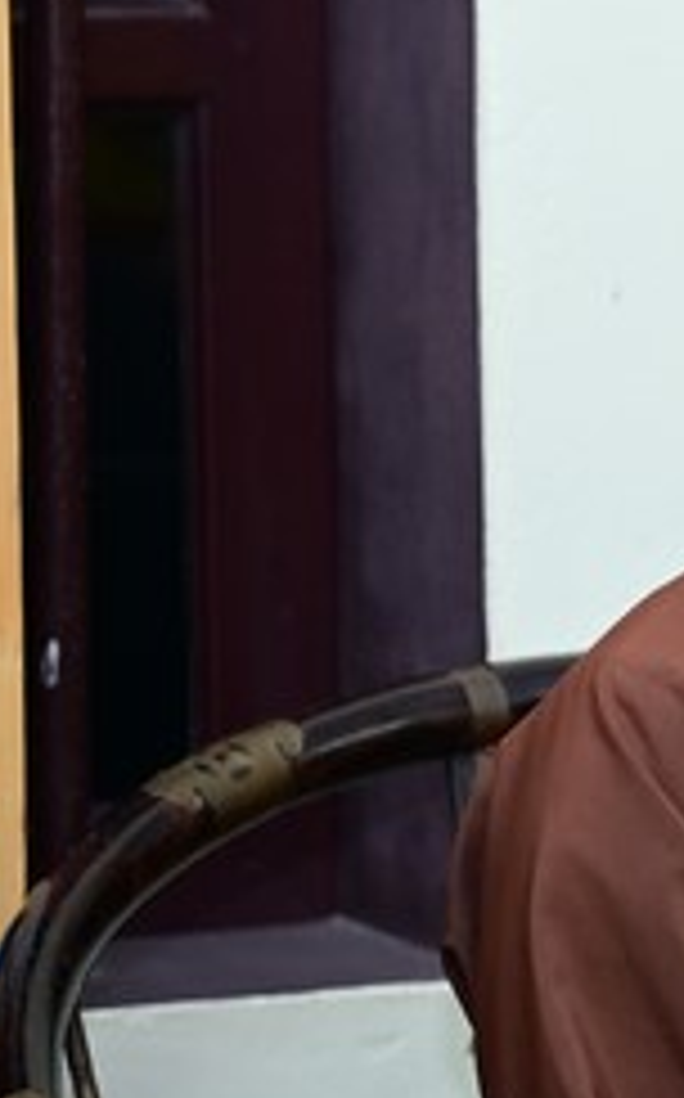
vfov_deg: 6.4
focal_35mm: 326
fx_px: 9746
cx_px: 1404
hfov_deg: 4.0
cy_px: 436
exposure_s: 1/125
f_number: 4
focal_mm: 120
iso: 2000
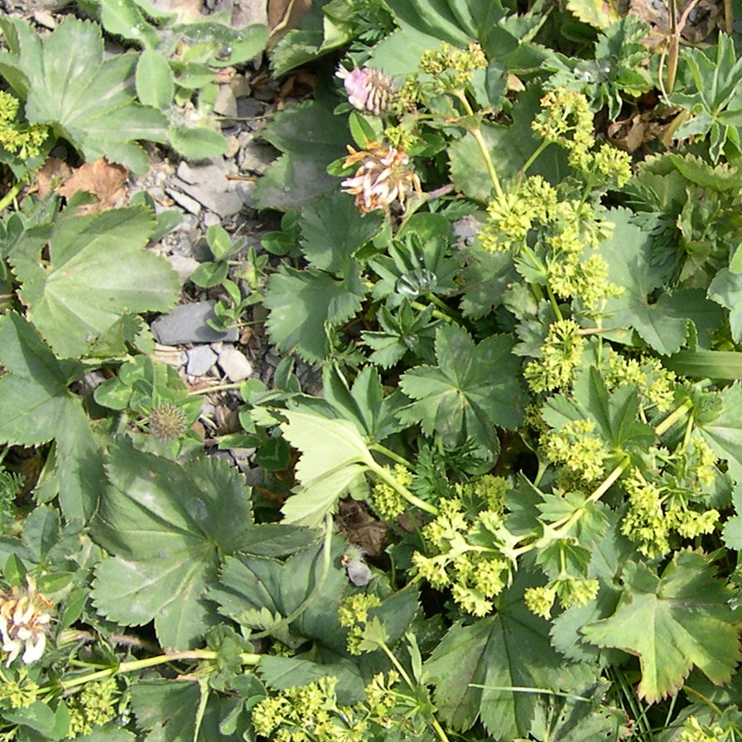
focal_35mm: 45
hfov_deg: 37.3
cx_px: 463
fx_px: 1091
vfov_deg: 37.6
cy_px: 370
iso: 100
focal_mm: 8
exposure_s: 1/545
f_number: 2.8
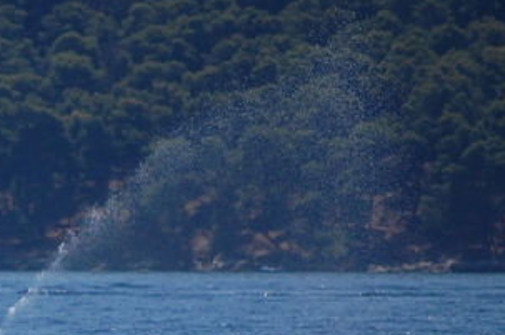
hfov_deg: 2.6
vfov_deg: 1.7
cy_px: 373
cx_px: -25
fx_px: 11106
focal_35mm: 793
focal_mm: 200
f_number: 5.6
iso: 220
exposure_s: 1/500
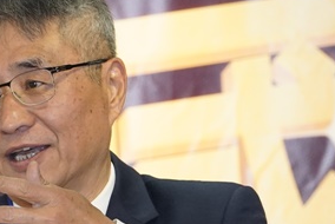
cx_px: 120
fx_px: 6548
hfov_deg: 2.9
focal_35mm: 703
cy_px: 300
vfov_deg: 2.0
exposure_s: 1/250
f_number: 5.6
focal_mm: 200
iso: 5000
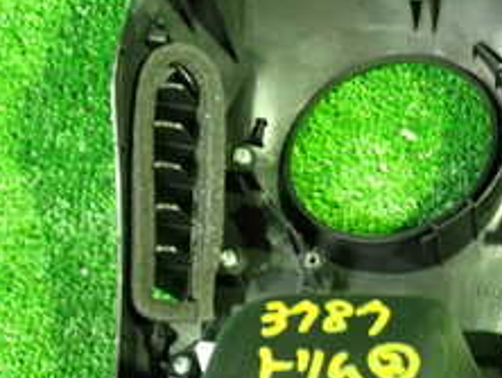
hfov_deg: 23.1
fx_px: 1176
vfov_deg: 18.2
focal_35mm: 81
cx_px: 504
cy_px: 192
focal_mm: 5.4
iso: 800
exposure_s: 1/13
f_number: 2.3
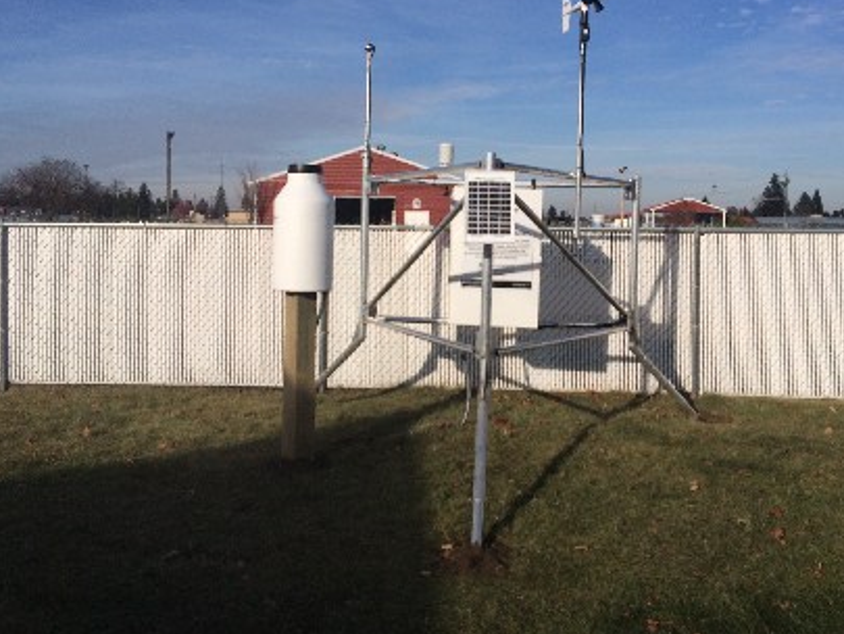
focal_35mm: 37
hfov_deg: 50.1
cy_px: 258
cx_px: 446
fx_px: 902
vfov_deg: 38.5
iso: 32
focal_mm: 4.12
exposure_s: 1/4115
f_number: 2.2
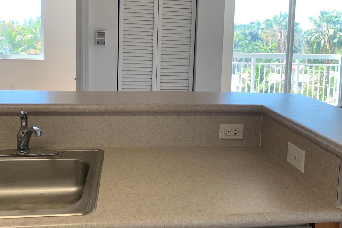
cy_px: 73
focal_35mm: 37
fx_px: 351
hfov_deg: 51.9
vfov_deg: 35.5
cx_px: 172
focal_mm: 4.25
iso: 80
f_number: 1.8
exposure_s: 1/121
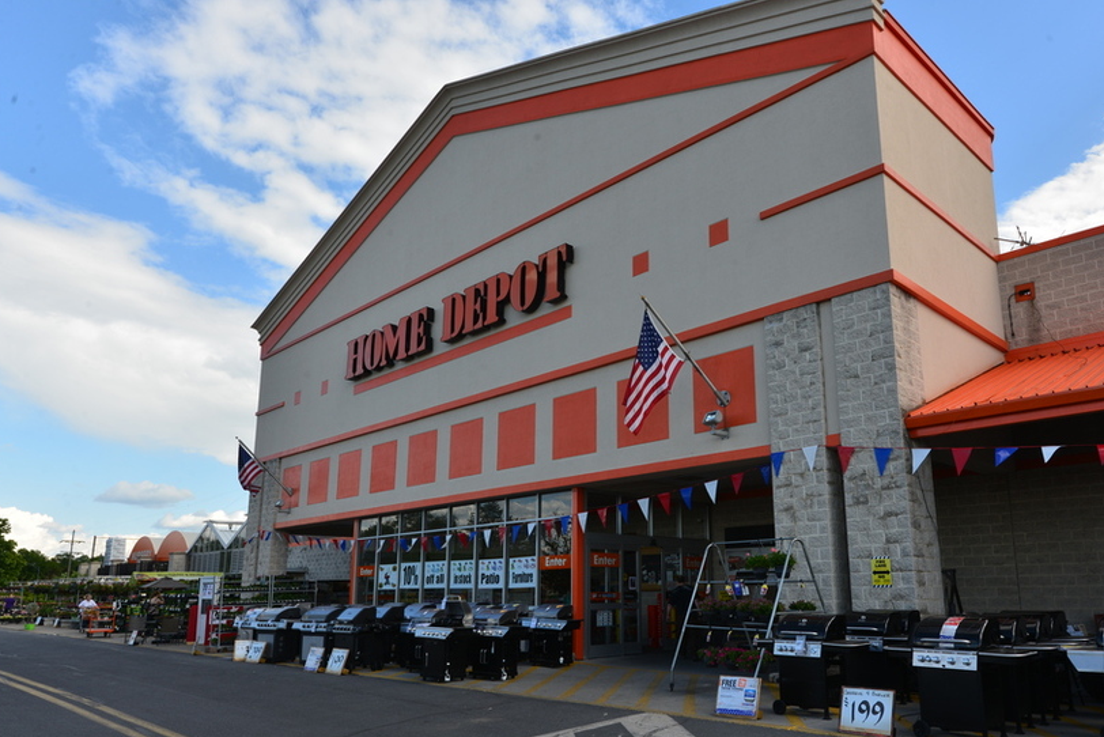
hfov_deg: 69.0
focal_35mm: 26
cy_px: 425
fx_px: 798
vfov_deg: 49.4
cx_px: 632
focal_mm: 22
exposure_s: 1/125
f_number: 11
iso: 200
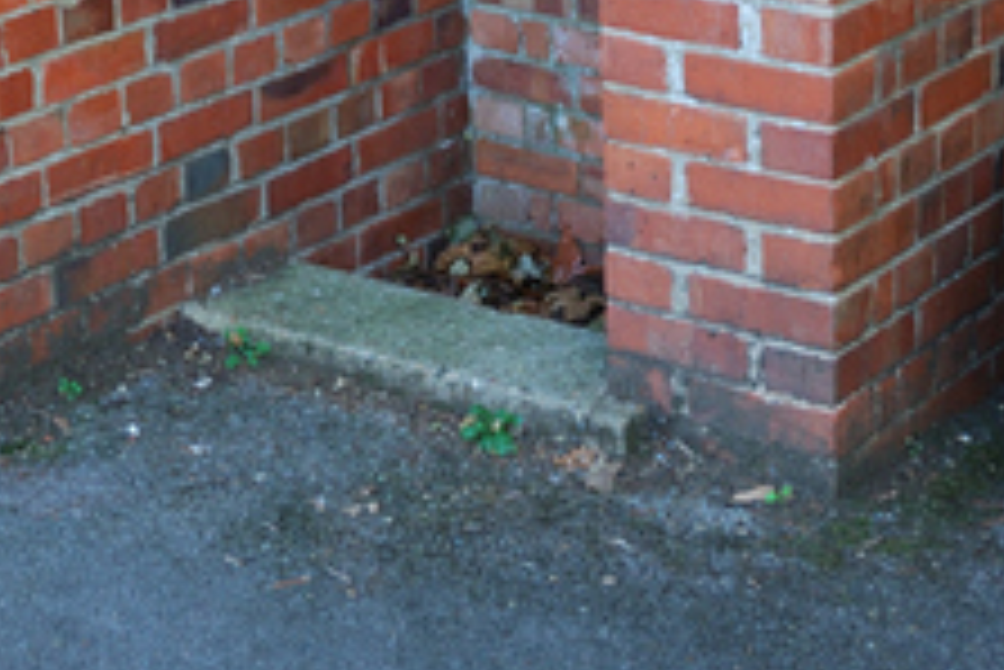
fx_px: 2623
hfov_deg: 21.6
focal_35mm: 94
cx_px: 360
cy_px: -306
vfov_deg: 13.8
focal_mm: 20
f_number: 3.8
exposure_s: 1/50
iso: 100
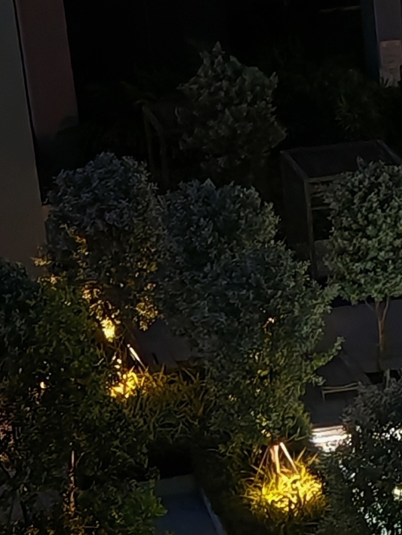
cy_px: 561
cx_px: 897
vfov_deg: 12.4
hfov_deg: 8.7
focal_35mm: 157
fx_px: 2430
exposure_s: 1/17
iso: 400
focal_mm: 6.83
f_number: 1.4
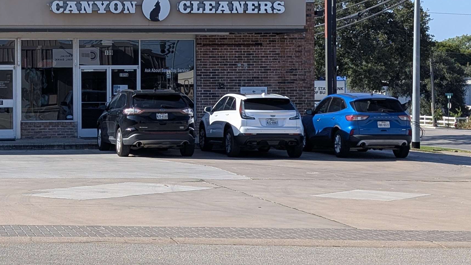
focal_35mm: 95
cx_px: 95
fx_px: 1187
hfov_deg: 22.2
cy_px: 79
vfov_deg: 12.7
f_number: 1.68
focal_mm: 6.9
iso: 22
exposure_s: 1/879
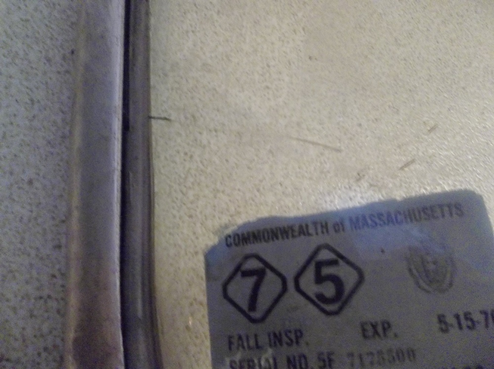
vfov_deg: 51.2
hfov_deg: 65.4
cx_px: 247
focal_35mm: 27
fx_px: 385
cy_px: 184
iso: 400
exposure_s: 1/8
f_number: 3.5
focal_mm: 4.9
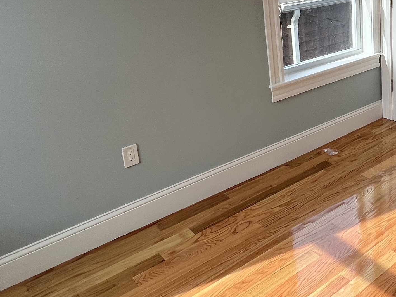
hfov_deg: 42.1
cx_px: 412
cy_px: 43
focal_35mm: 37
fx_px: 423
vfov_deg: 36.8
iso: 32
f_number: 1.8
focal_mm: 1.57
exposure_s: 1/264
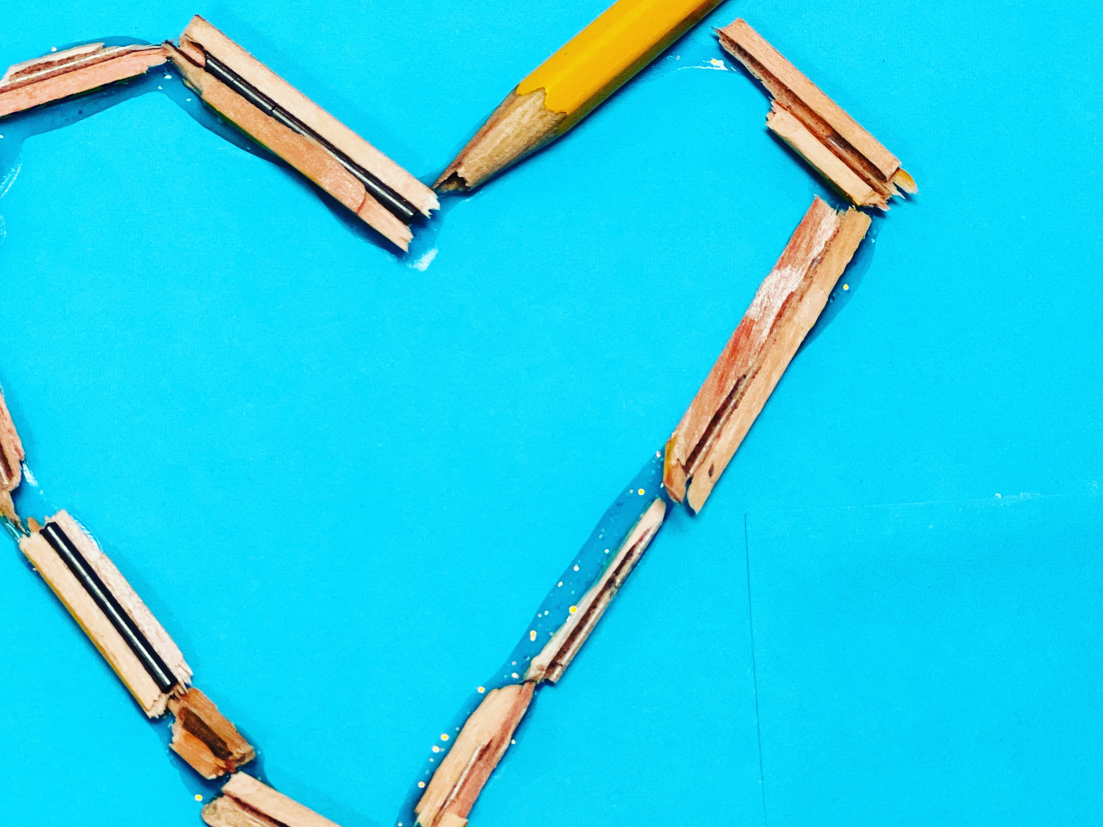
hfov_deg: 16.7
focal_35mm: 118
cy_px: 449
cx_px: 476
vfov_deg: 12.6
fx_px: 3760
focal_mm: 9
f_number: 2.8
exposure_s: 1/60
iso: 160
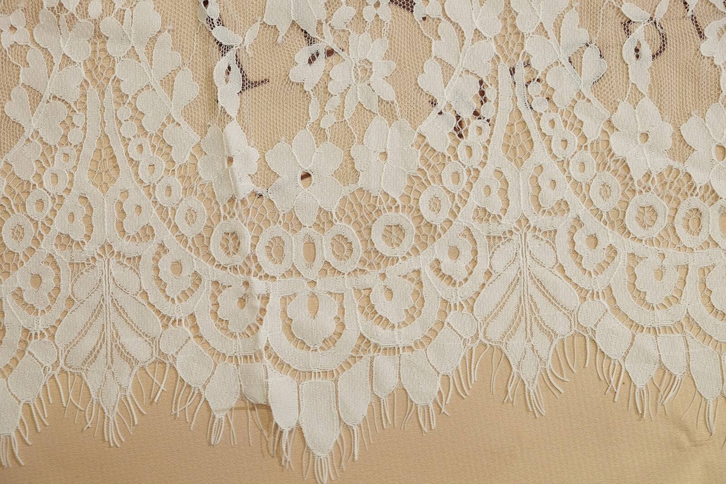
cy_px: 242
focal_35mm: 67
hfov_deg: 30.1
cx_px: 363
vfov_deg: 20.3
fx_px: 1351
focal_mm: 44.4
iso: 200
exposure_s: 1/140
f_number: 5
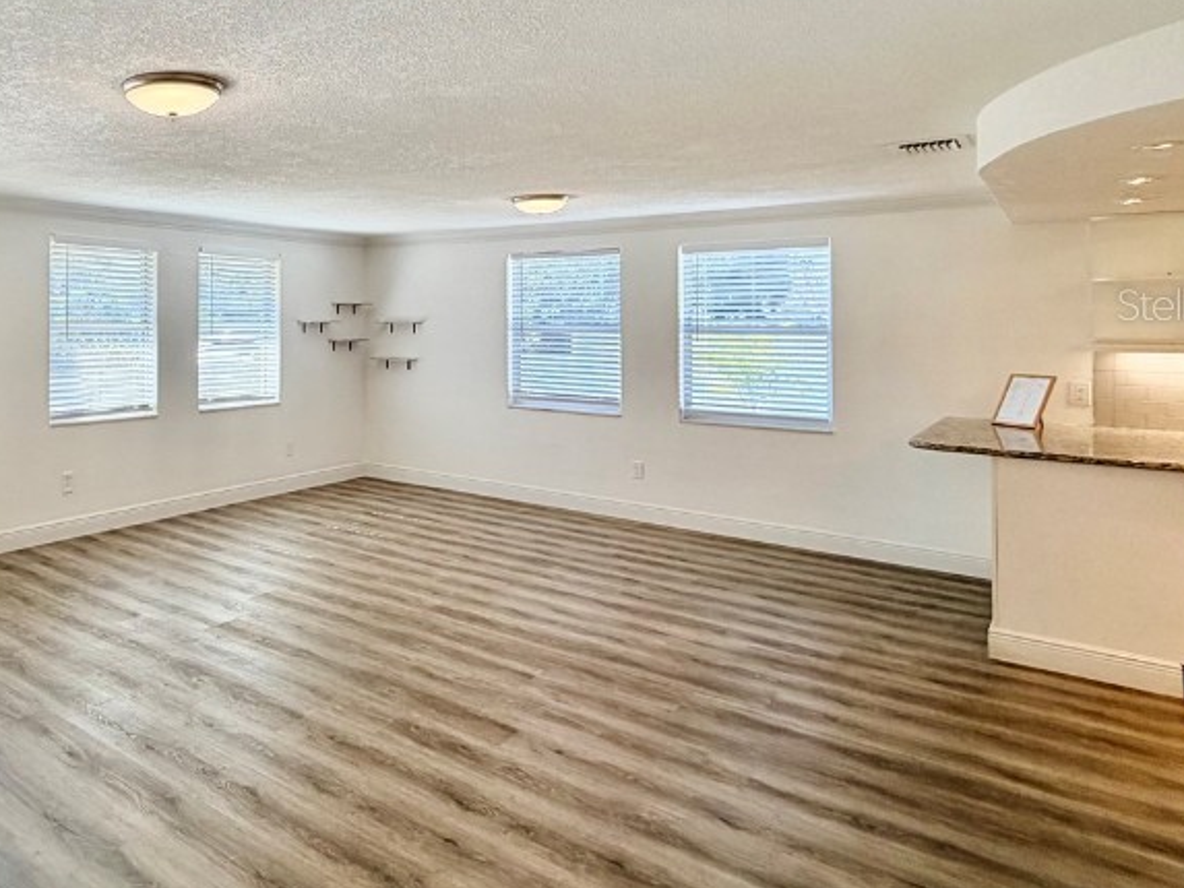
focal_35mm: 25
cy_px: 304
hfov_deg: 63.9
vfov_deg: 53.9
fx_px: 855
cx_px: 254
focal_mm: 2.22
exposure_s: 1/146
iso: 64
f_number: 2.2
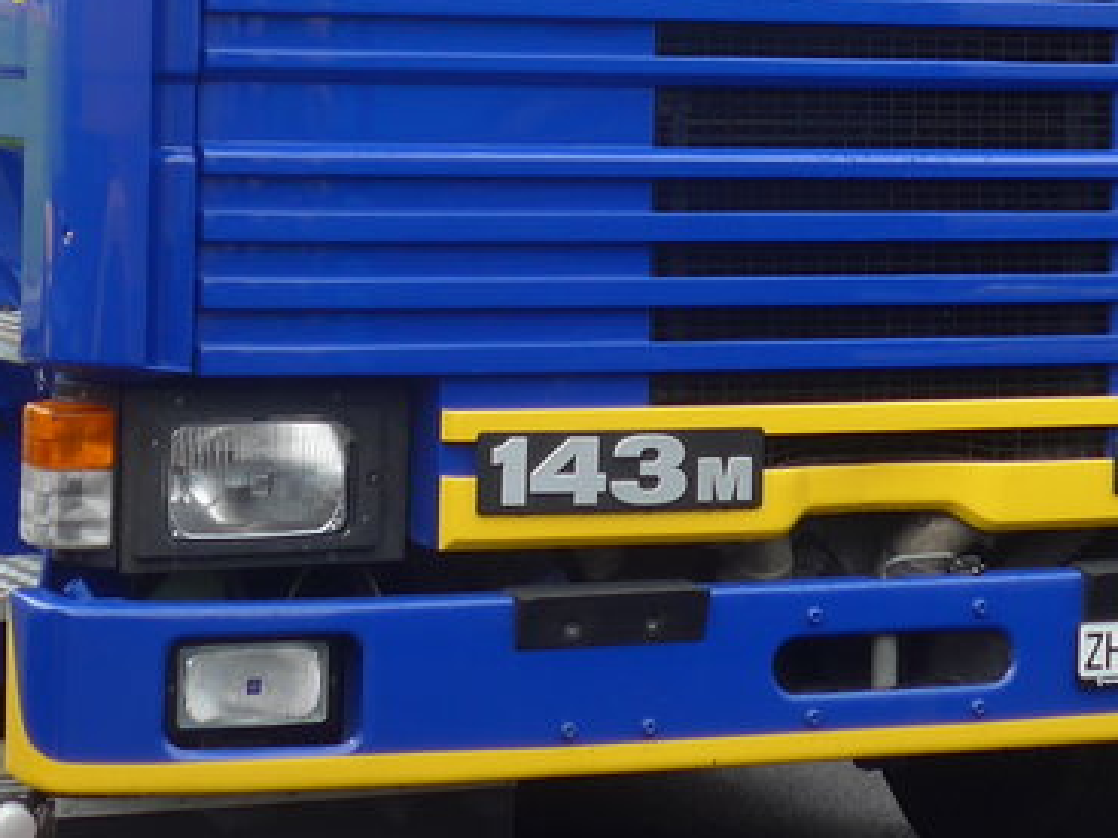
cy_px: -104
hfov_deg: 14.7
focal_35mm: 134
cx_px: 667
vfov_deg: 10.9
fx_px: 4326
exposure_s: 1/320
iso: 80
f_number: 2.8
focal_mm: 8.4
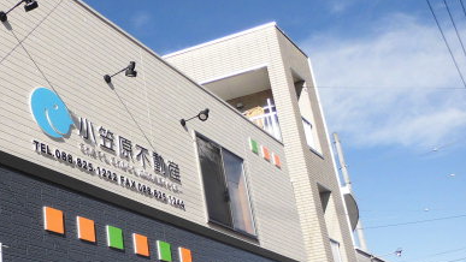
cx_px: 89
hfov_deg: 43.2
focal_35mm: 45
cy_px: 230
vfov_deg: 25.8
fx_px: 556
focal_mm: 4.5
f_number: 8.72
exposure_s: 1/125
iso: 64
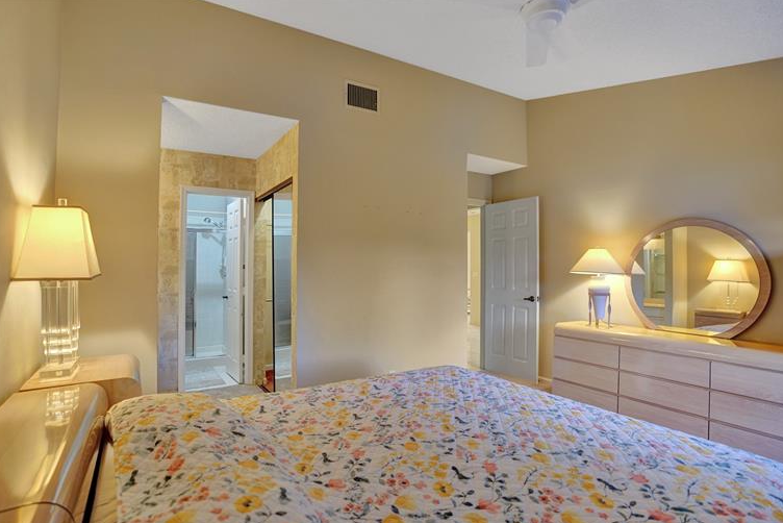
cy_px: 273
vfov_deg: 70.5
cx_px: 372
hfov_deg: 93.2
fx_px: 370
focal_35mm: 17
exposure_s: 1/125
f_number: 2.8
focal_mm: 16
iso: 800
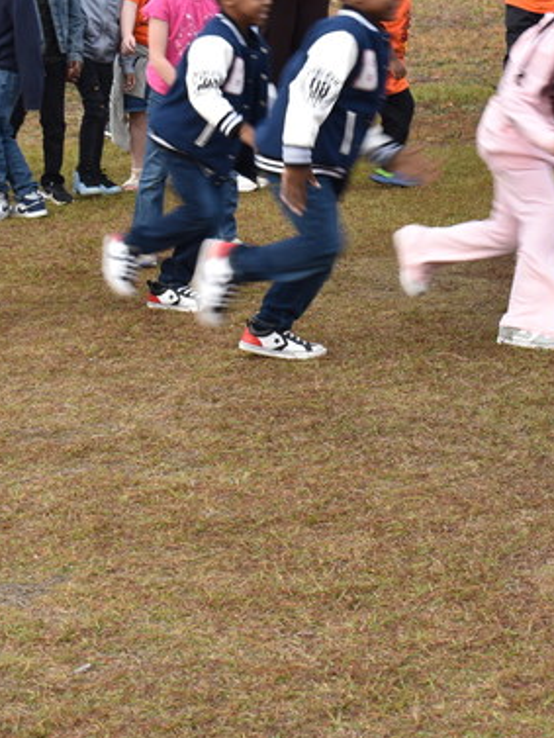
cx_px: 448
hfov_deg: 14.2
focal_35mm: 104
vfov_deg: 18.9
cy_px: 286
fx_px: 2218
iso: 100
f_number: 7.1
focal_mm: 34
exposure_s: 1/100
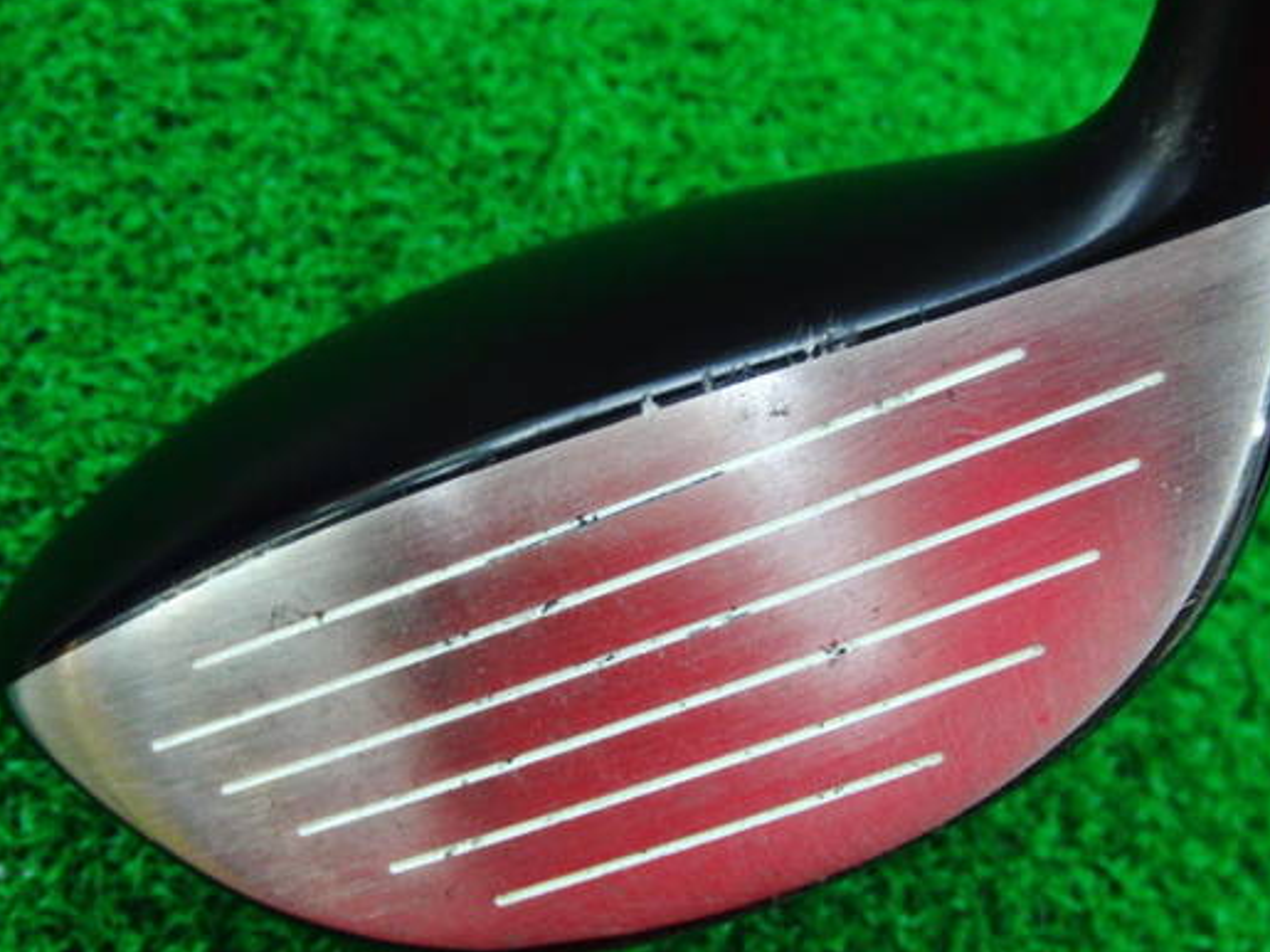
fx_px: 1687
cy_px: 501
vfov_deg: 31.5
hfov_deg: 41.2
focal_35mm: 46
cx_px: 666
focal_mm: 6.42
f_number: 3.6
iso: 400
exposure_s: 1/30
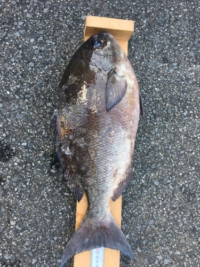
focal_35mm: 29
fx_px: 223
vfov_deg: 61.7
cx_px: 100
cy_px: 134
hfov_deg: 48.2
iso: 25
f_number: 2.2
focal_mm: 4.15
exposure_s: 1/40
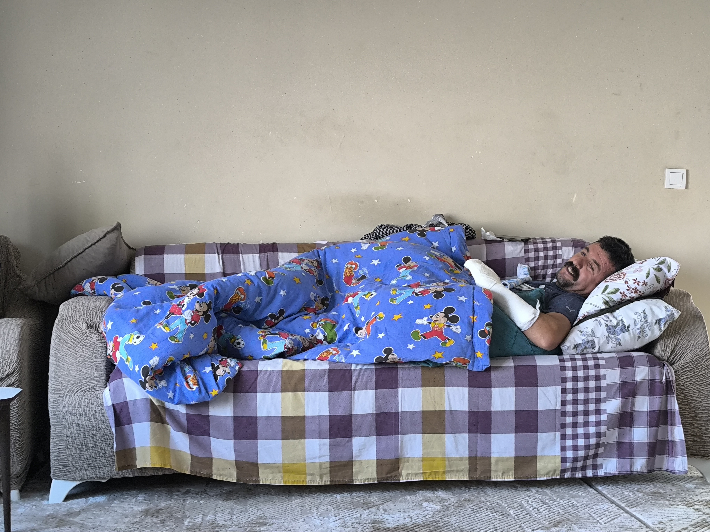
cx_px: 355
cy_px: 266
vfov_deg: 26.1
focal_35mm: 56
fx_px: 1149
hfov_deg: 34.3
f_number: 1.65
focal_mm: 6.14
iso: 400
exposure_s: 1/50
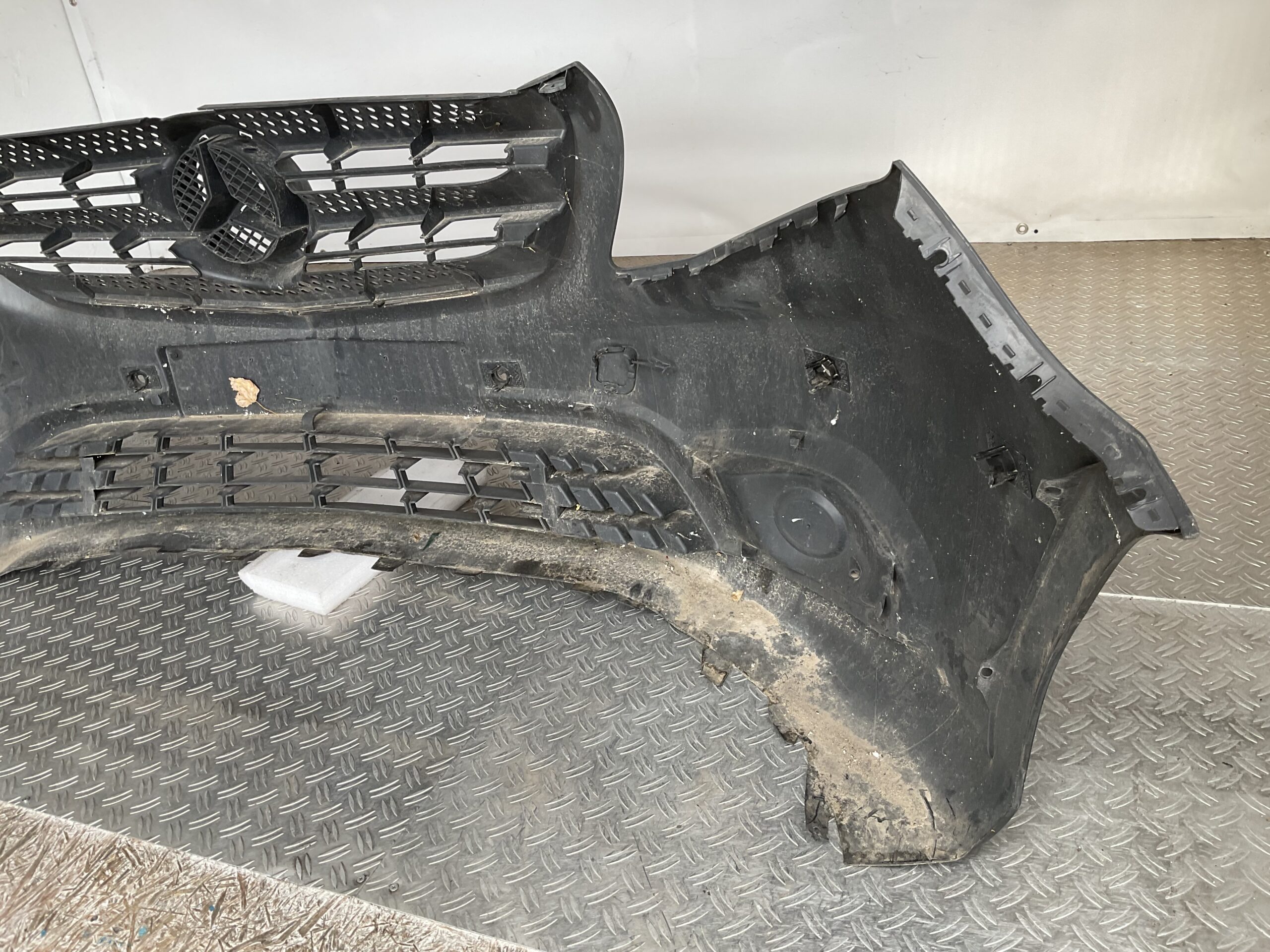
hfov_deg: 61.7
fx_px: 1064
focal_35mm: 29
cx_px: 635
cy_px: 476
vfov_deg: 48.2
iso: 20
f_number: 1.8
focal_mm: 3
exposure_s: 1/100
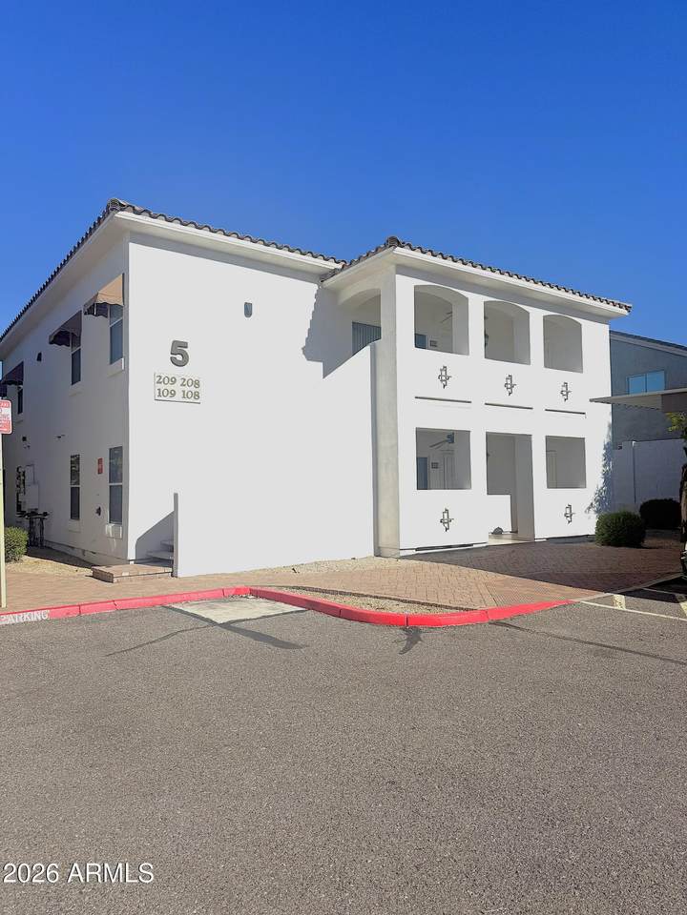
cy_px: 458
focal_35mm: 24
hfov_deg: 56.8
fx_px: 635
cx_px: 344
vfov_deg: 71.6
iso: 80
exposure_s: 1/14286
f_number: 1.78
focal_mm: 6.76
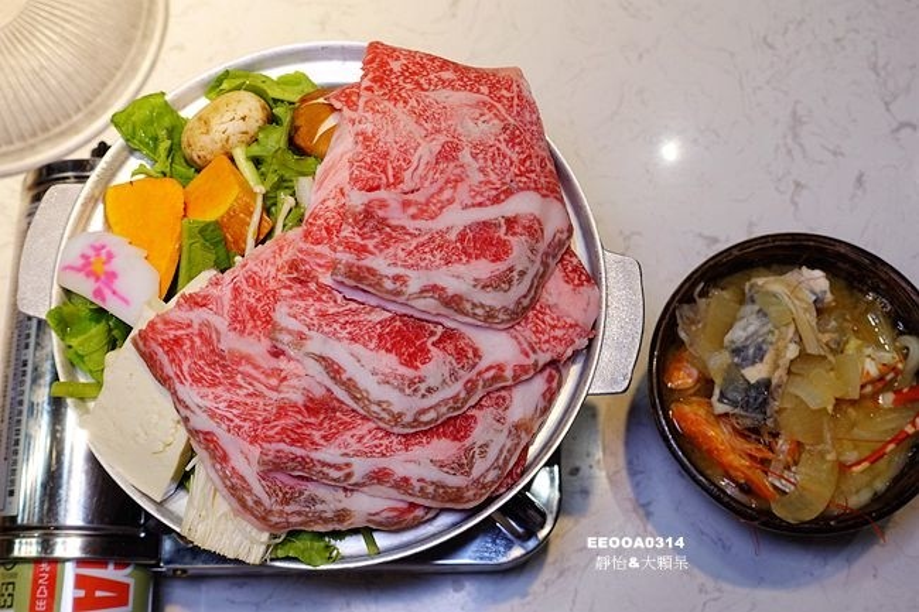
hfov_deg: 45.4
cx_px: 460
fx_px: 1097
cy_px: 306
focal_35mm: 43
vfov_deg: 31.2
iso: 125
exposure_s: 1/80
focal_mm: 15.94
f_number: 3.5
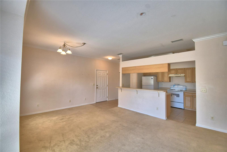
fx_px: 95
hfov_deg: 100.4
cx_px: 114
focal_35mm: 15
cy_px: 76
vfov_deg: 77.3
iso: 400
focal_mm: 10
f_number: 4.5
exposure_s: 1/100
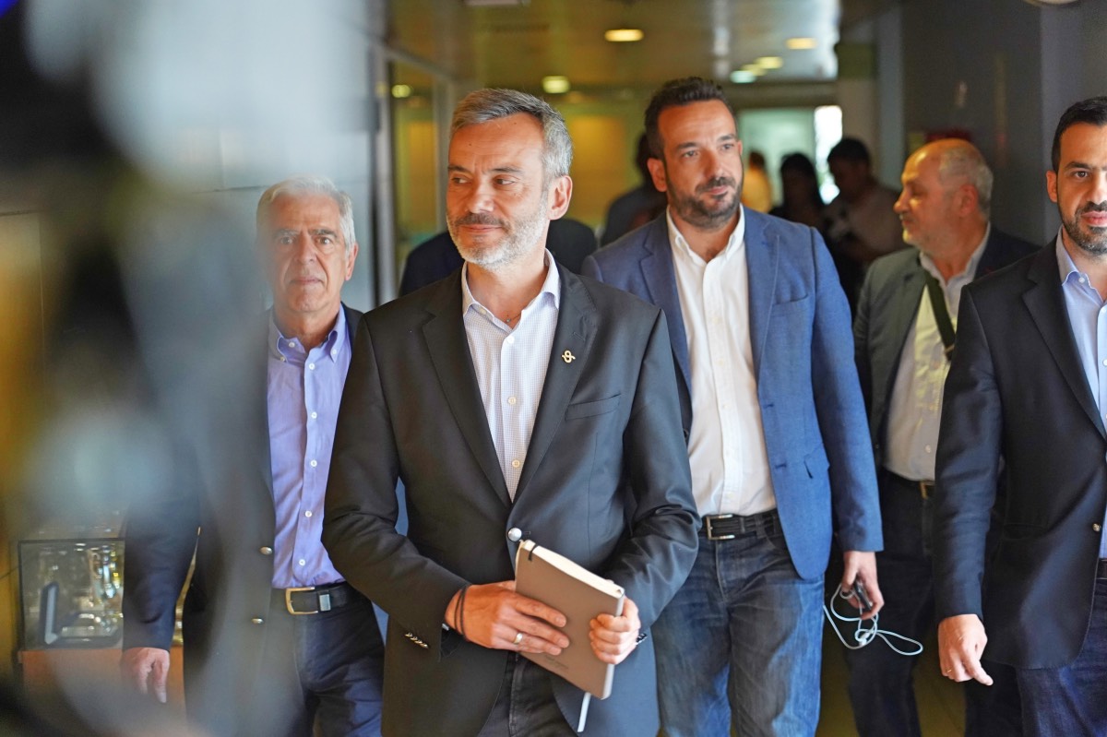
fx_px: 3227
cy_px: 368
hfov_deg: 19.5
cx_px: 554
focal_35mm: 105
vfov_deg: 13.0
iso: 3200
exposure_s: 1/160
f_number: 4
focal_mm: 105
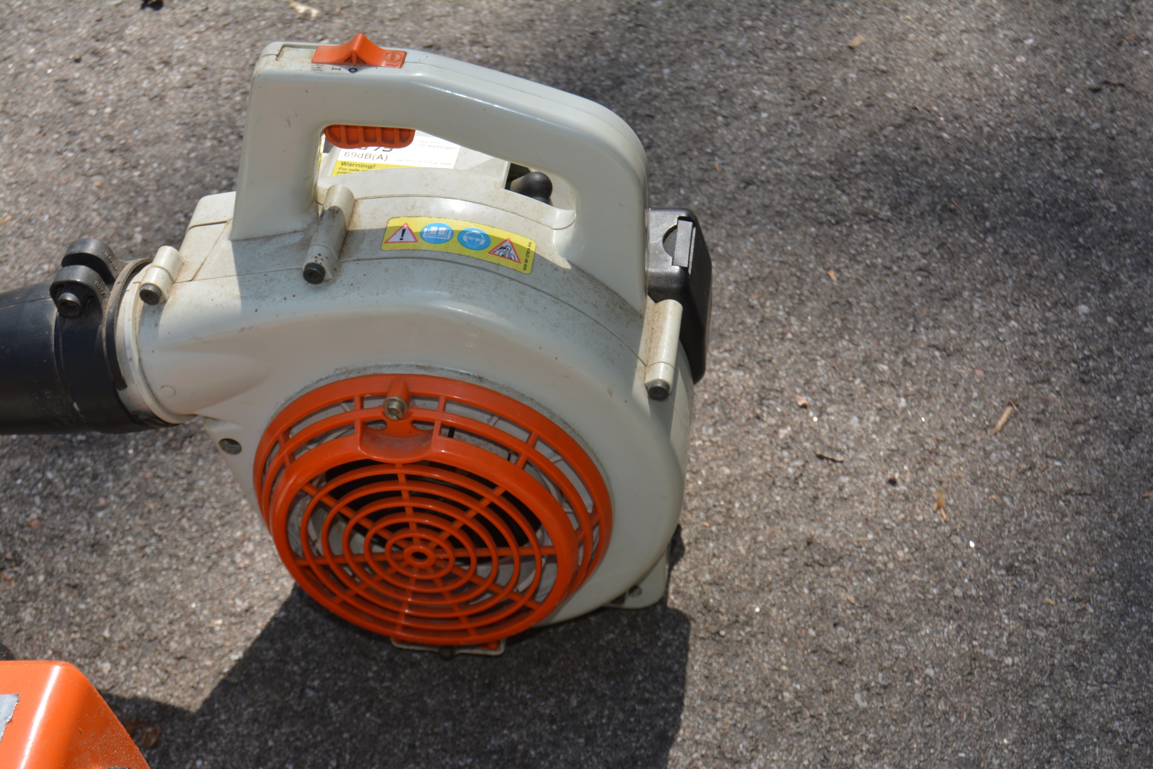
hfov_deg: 33.4
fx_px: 1922
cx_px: 576
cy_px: 384
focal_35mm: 60
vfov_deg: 22.6
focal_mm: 40
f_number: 7.1
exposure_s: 1/200
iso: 100
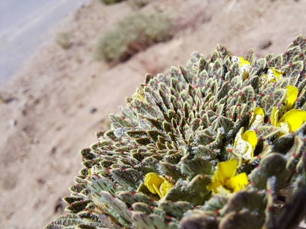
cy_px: 114
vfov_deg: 54.9
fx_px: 221
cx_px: 153
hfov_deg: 69.4
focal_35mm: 25
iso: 50
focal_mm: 2.13
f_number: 2.4
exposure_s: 1/1235
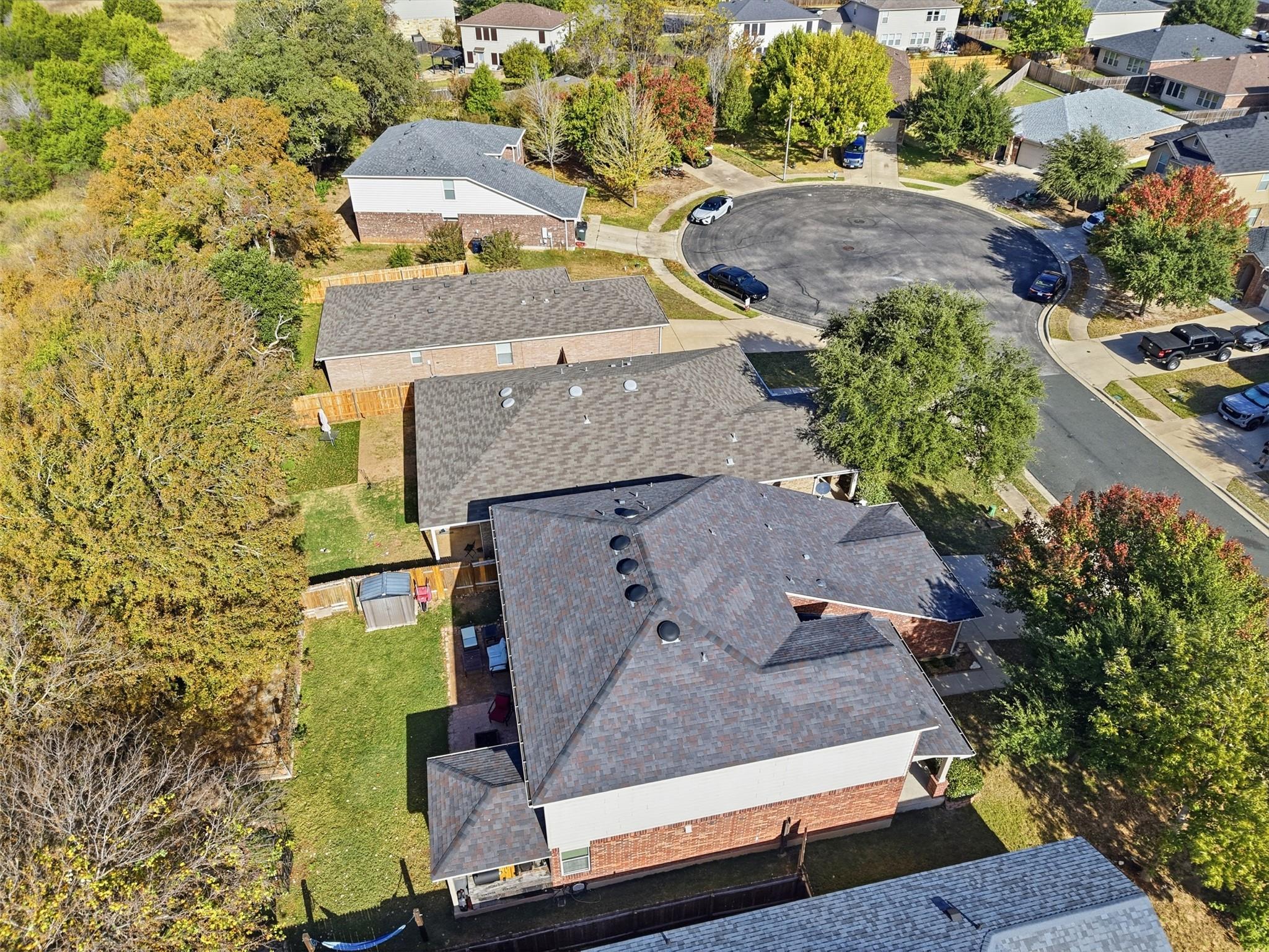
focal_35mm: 24
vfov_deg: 56.8
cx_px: 634
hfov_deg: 71.6
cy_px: 476
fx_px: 880
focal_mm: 8.7
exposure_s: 1/400
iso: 190
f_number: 1.8
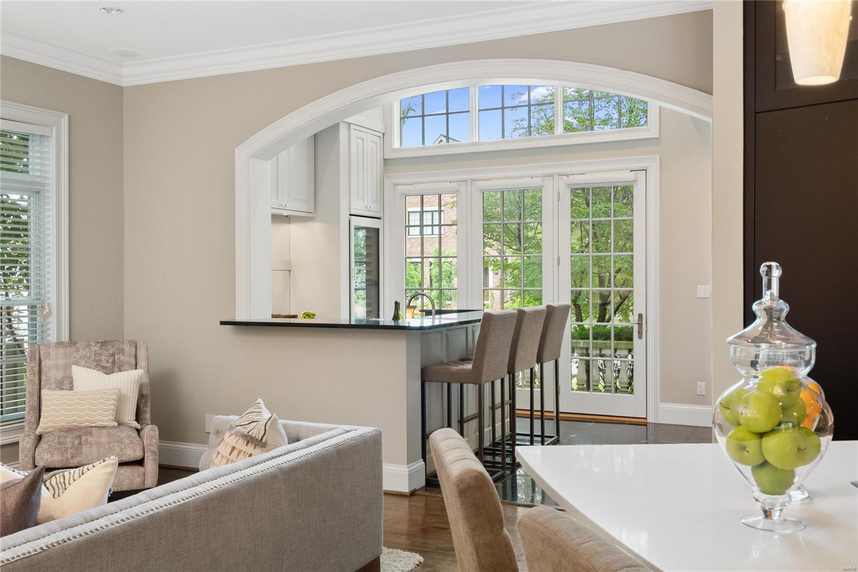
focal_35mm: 36
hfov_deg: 53.1
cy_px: 286
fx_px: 858
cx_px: 429
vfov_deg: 36.9
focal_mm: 18
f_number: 8
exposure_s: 1/6
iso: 400
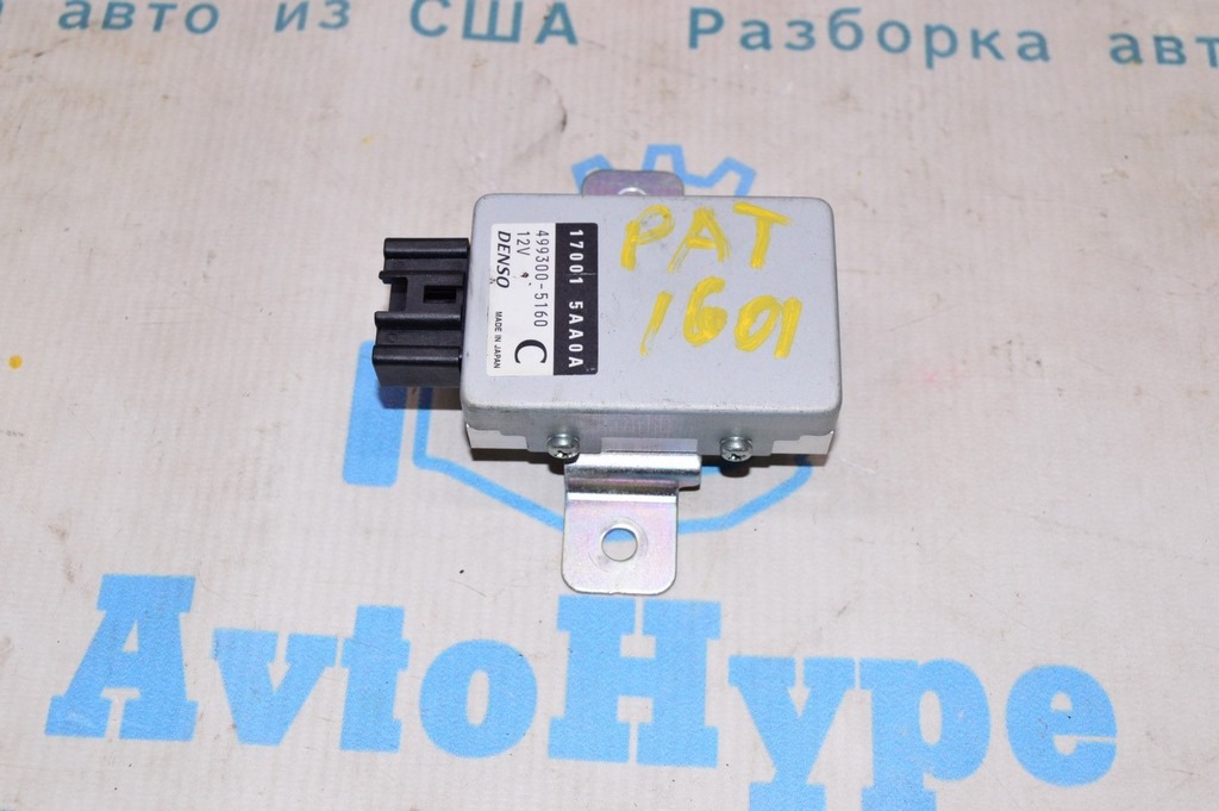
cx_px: 610
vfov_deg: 29.8
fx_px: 1522
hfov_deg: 43.6
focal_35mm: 45
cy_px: 406
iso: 1600
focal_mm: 30
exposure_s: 1/200
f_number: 8
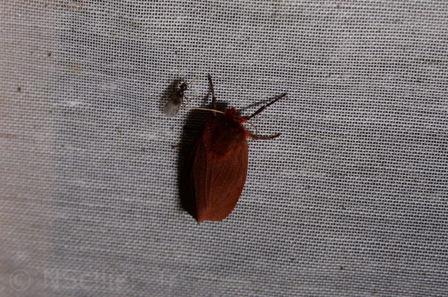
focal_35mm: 128
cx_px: 224
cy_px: 148
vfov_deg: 10.7
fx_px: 1583
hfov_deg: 16.1
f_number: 25
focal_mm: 85
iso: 100
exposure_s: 1/60
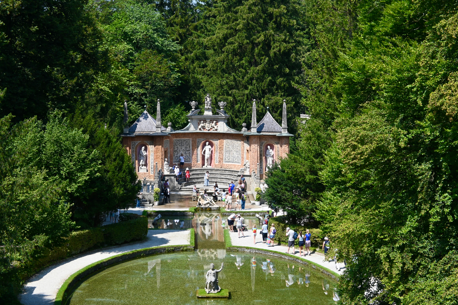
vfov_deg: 18.2
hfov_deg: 27.0
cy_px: 152
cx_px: 229
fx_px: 954
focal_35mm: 75
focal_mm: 50
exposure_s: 1/320
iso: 100
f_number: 6.3
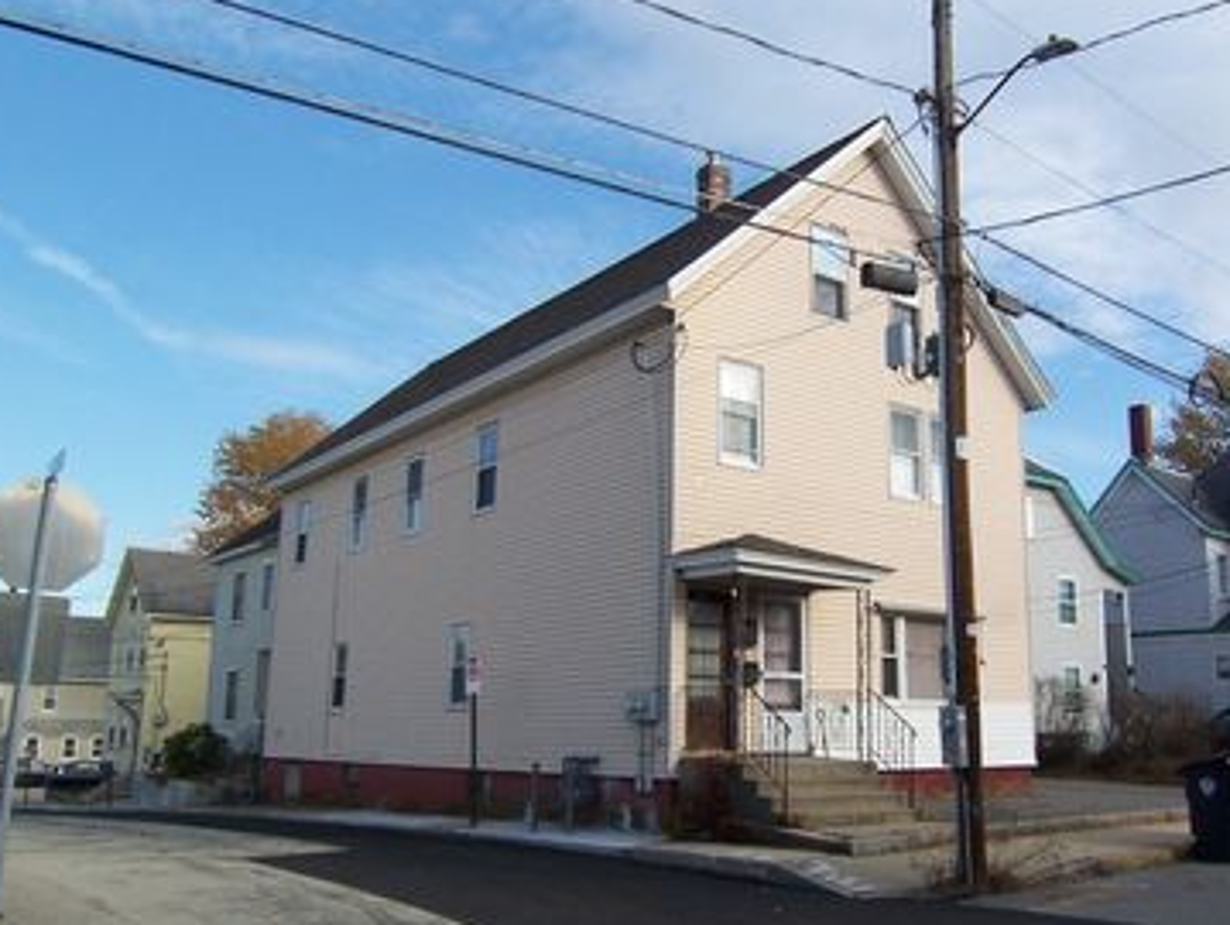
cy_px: 512
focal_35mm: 32
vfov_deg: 44.2
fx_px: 1138
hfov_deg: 56.2
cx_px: 750
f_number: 5.6
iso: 64
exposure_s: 1/200
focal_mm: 3.8
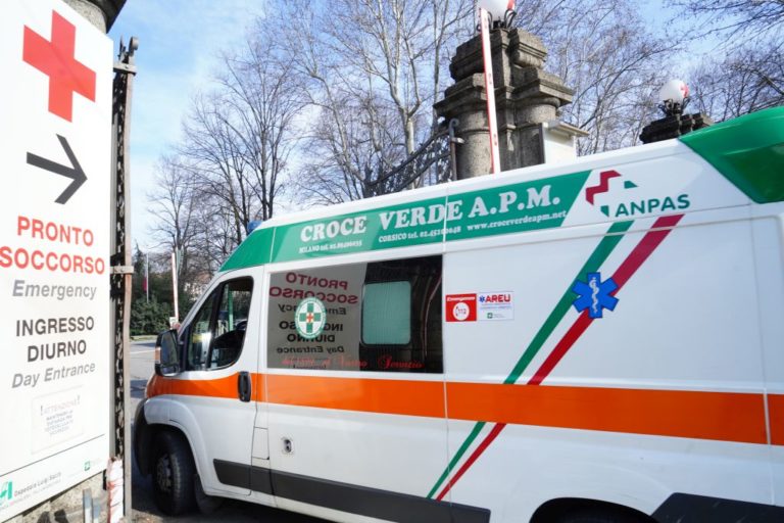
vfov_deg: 53.1
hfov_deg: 73.7
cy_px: 262
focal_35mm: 24
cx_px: 392
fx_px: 523
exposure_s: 1/250
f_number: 10
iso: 400
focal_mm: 24
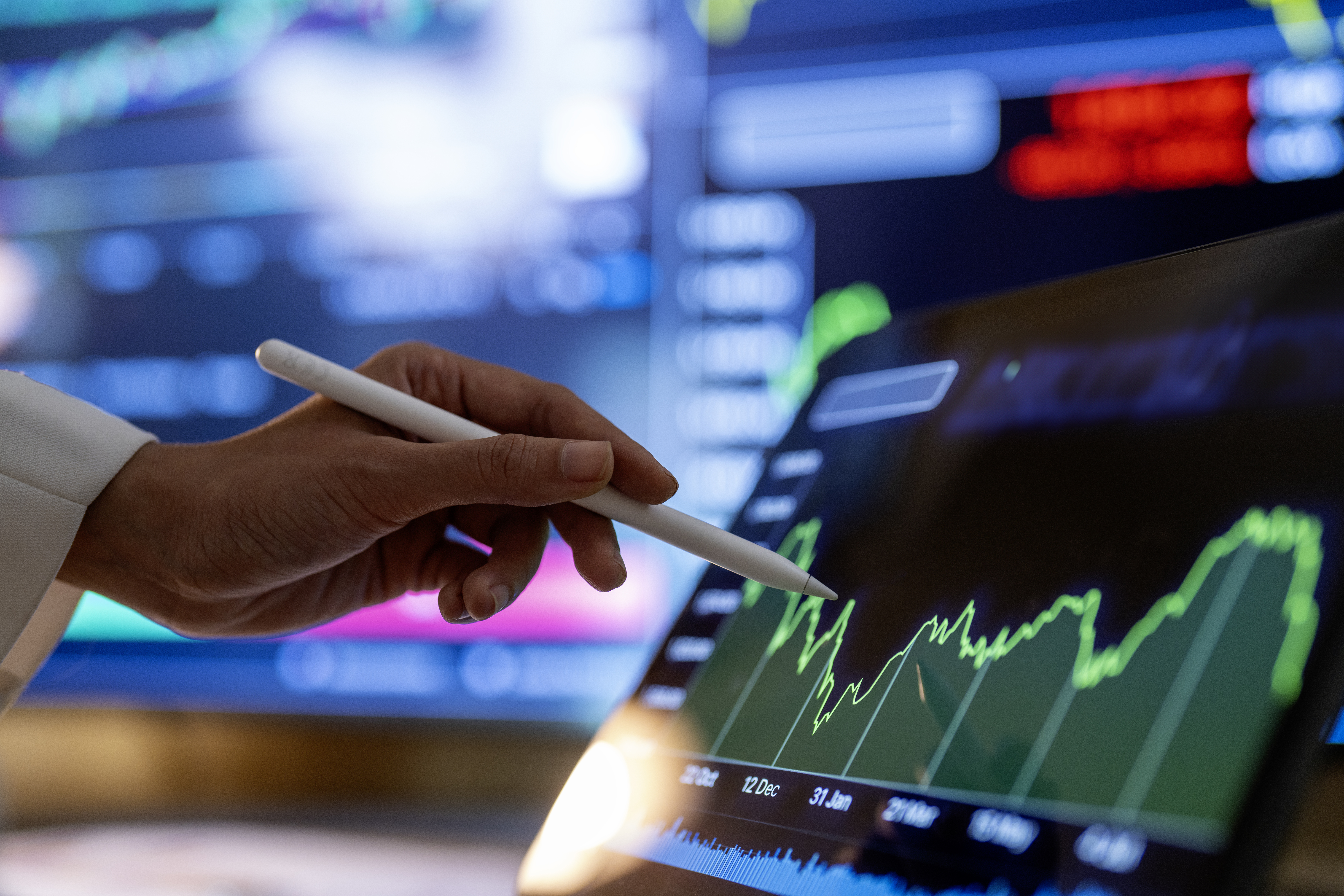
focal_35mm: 50
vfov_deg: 27.0
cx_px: 672
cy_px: 448
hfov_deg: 39.6
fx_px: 1866
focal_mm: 50
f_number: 2
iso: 640
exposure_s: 1/50
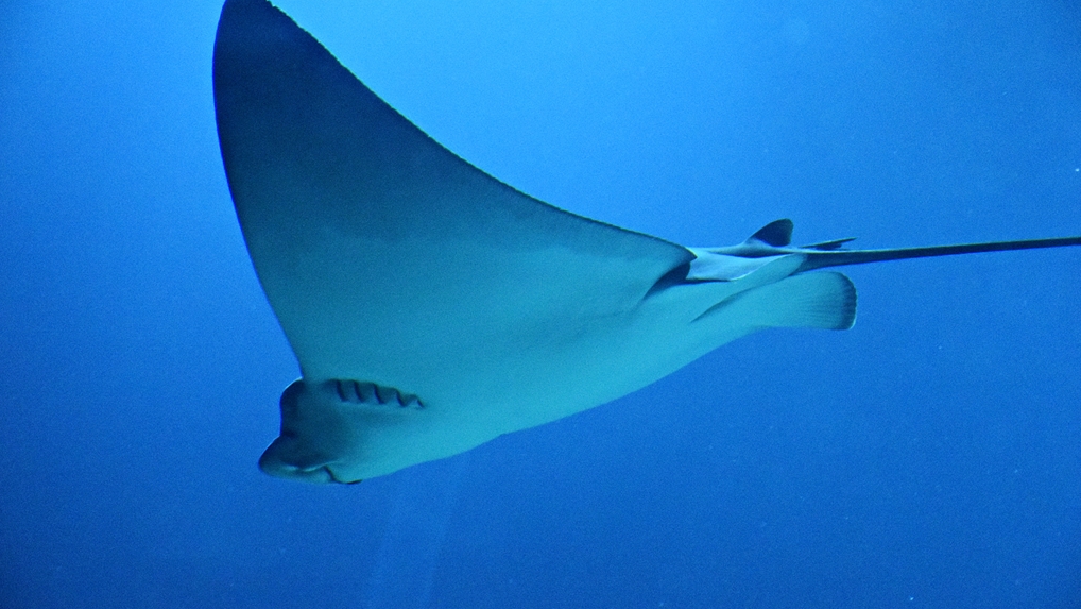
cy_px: 281
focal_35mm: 119
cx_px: 542
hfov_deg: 18.1
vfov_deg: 10.2
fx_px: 3398
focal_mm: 75
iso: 8000
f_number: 5
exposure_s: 1/125
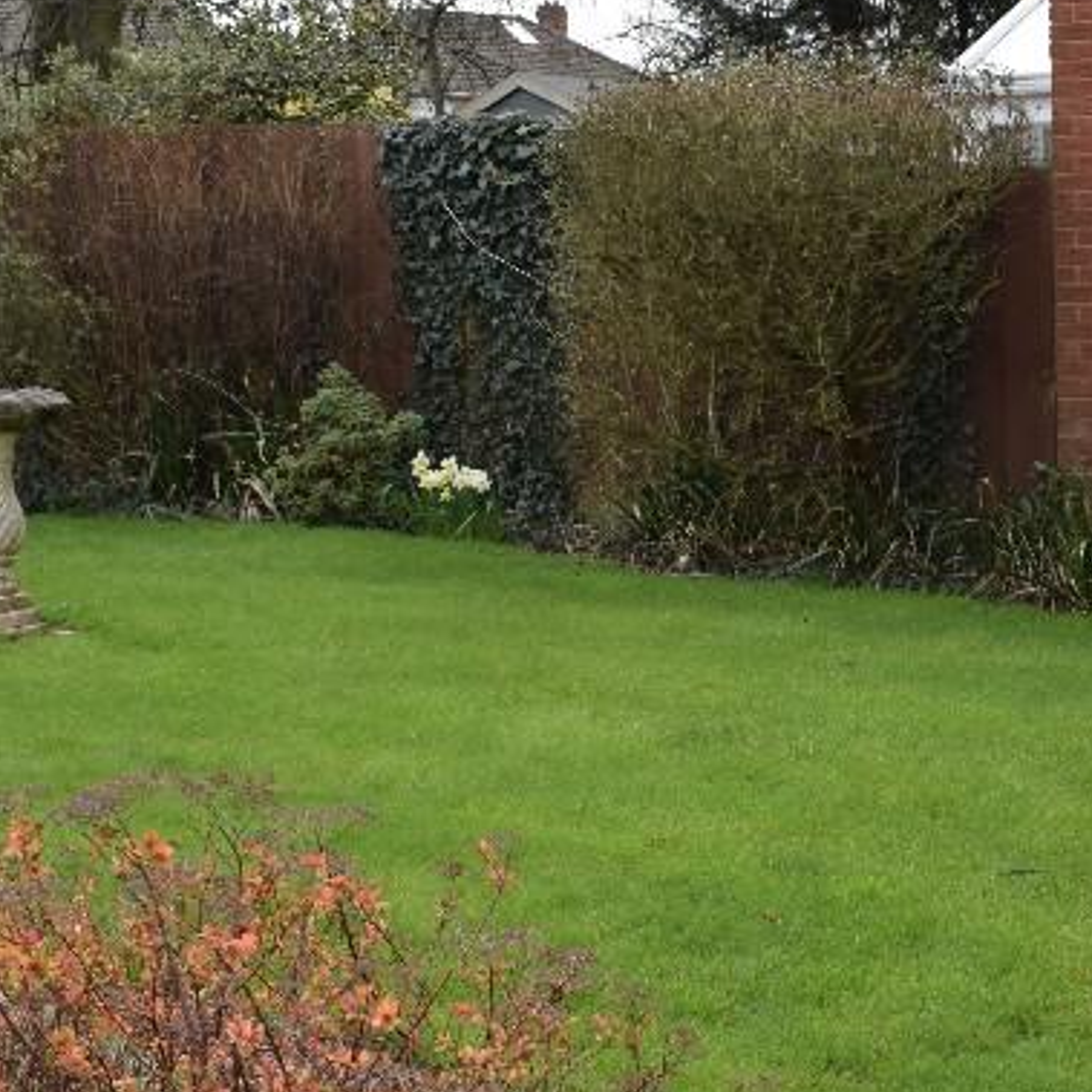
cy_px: 523
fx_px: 2825
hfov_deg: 21.4
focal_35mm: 79
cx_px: 965
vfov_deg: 21.9
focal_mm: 23
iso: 100
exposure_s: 1/200
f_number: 7.1
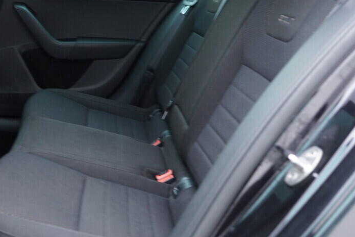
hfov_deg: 37.0
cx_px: 111
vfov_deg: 25.5
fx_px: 523
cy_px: 101
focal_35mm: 53
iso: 500
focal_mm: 24
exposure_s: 1/40
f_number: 2.8
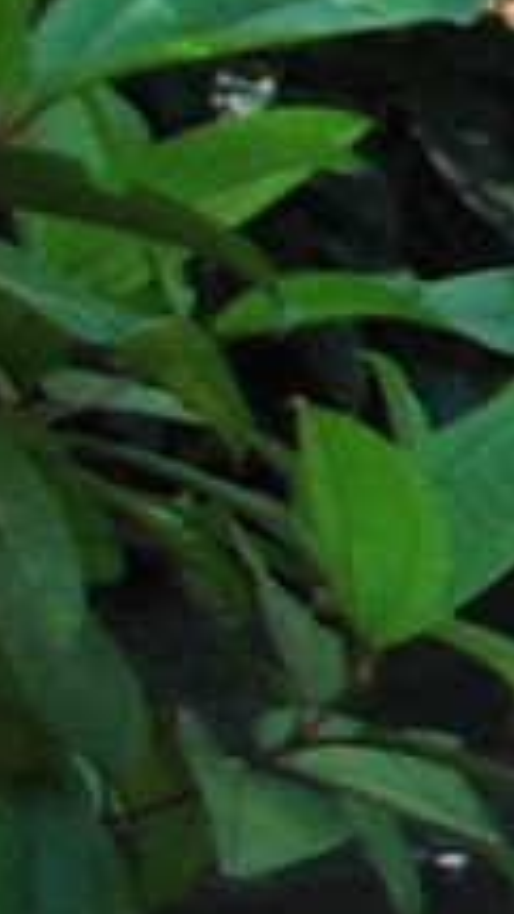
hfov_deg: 2.3
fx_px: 10608
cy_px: 125
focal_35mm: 438
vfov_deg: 4.9
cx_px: 4864
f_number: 5
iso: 200
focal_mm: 26
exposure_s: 1/100
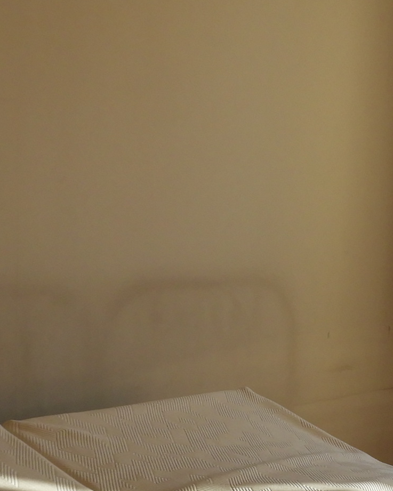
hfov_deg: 17.7
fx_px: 1207
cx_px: 450
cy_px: 392
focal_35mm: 83
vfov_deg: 22.7
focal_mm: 4.3
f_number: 3.3
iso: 100
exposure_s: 1/200
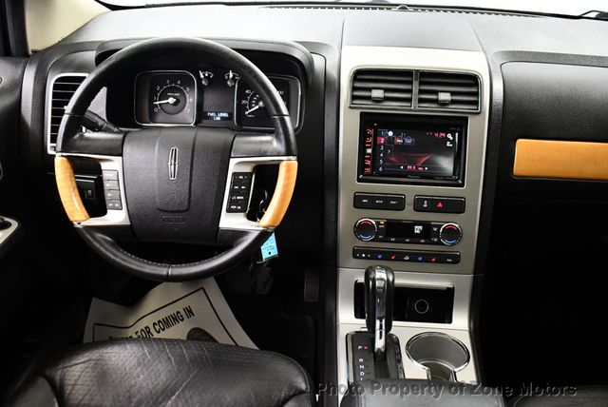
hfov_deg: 53.1
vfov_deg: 36.9
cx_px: 304
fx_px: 609
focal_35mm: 36
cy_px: 204
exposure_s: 1/80
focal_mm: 18
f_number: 3.5
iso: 3200
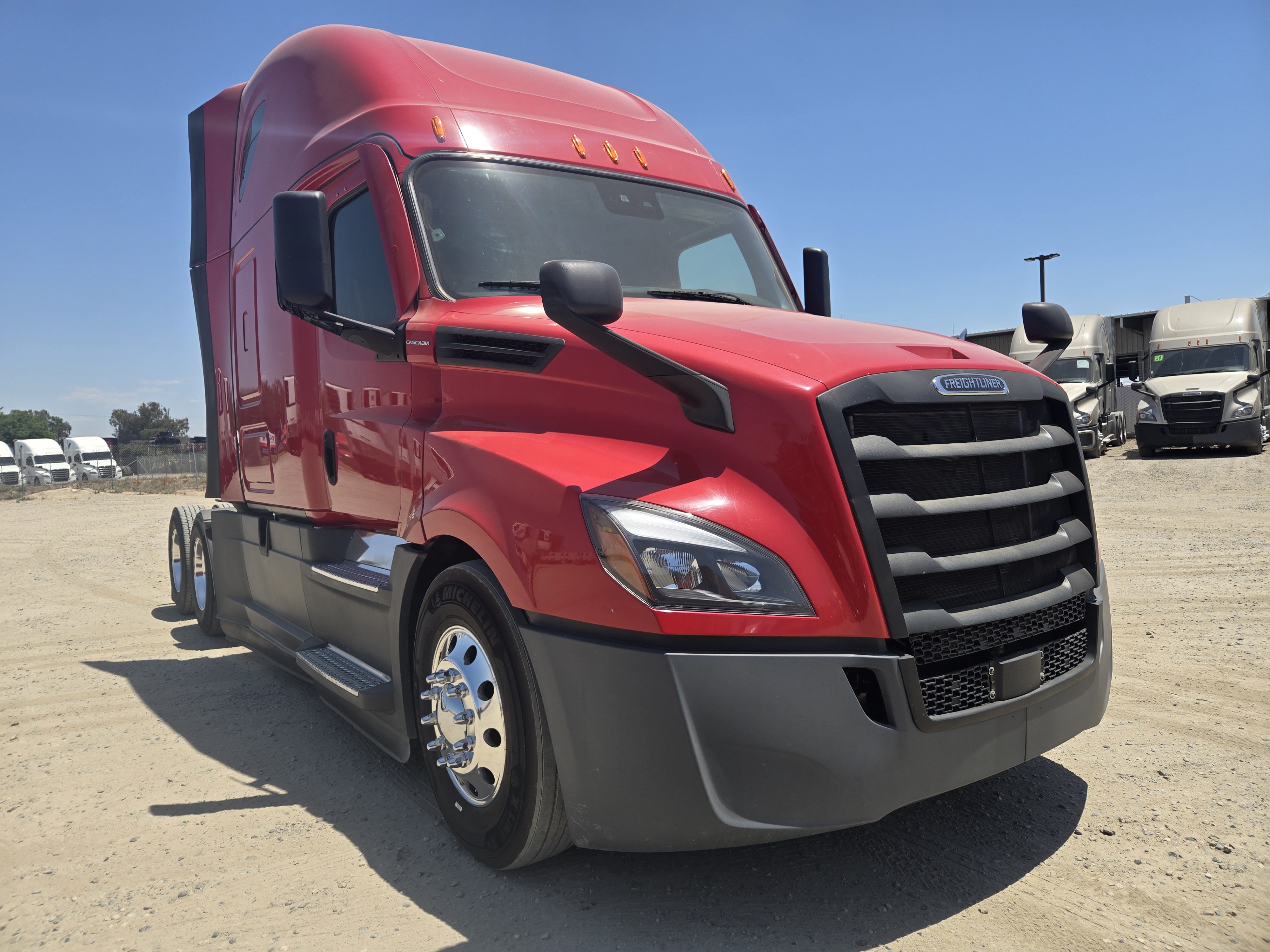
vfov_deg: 58.9
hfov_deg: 73.9
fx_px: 844
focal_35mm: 23
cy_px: 476
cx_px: 635
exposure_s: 1/1889
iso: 25
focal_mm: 5.4
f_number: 1.8
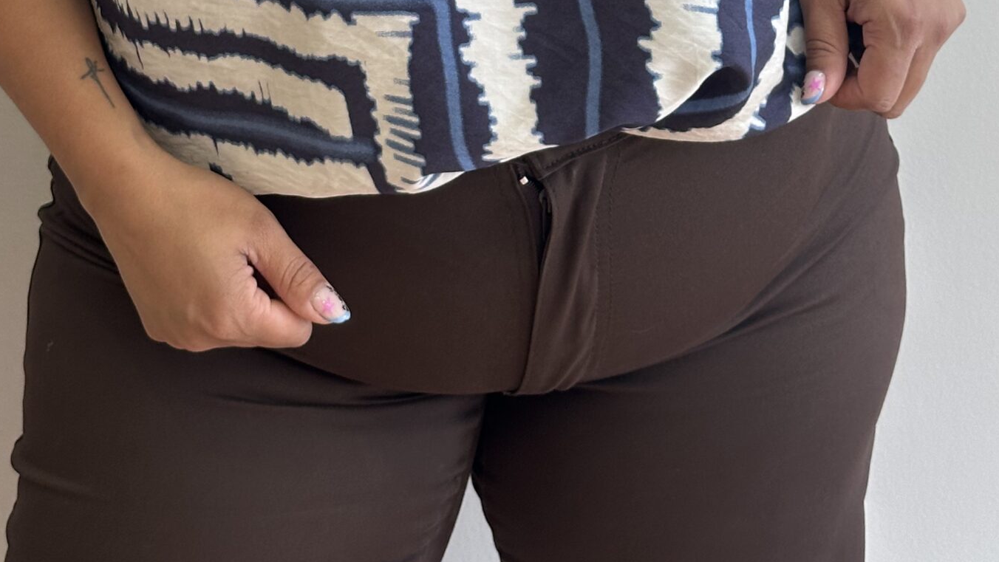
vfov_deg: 11.5
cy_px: -369
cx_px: 452
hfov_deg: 21.6
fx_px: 2623
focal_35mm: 99
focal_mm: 6.86
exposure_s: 1/100
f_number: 1.78
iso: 50
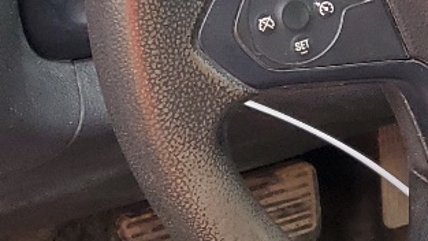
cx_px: 882
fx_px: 1645
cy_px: 68
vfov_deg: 8.4
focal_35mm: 145
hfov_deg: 12.8
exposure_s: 1/135
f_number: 1.5
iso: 50
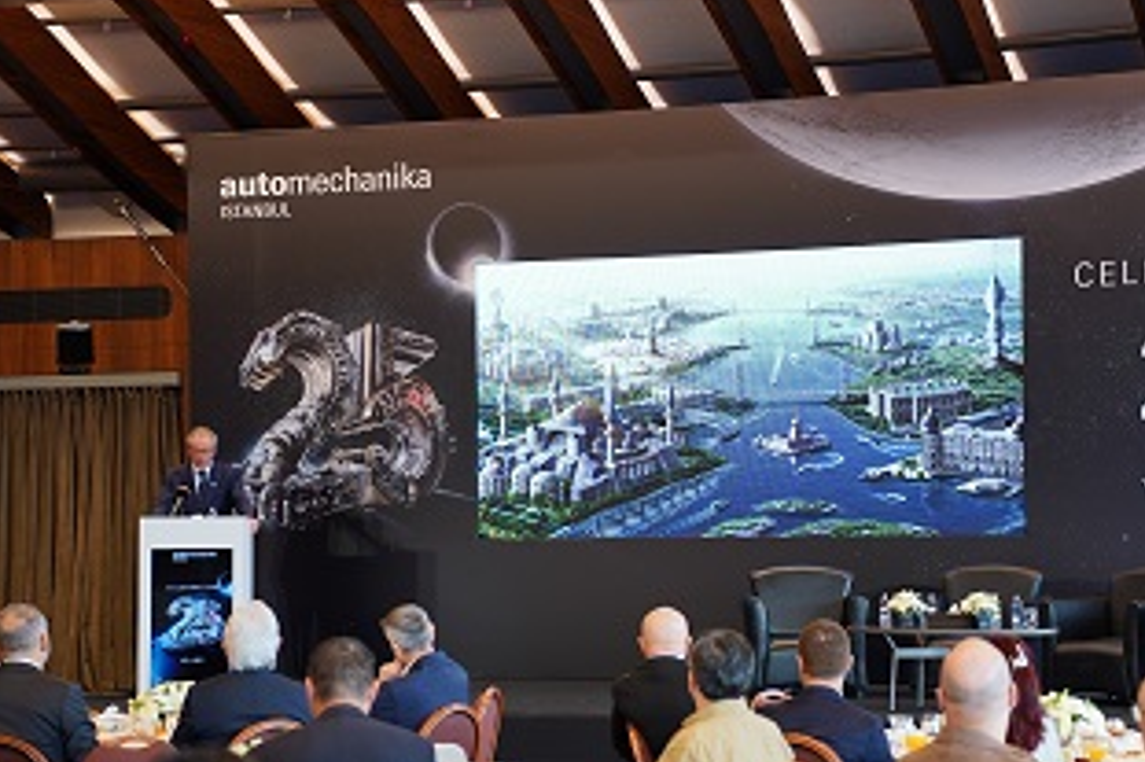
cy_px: 453
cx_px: 674
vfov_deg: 16.0
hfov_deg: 23.9
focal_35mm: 85
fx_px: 2702
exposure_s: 1/200
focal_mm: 66
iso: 640
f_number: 2.8
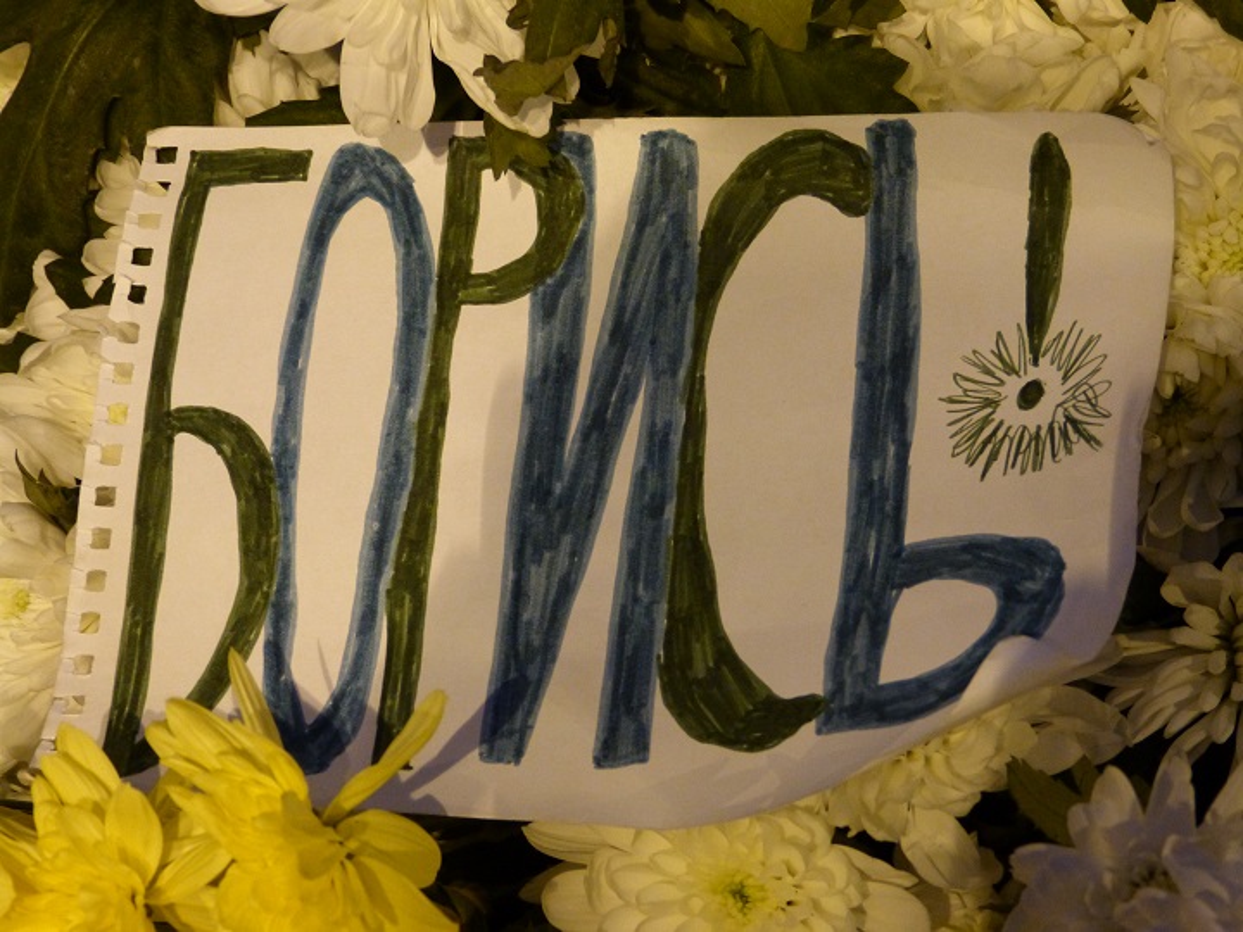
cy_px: 466
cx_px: 622
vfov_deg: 15.9
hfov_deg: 21.1
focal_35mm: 93
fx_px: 3339
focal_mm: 16.8
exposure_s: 1/15
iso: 400
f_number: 3.4
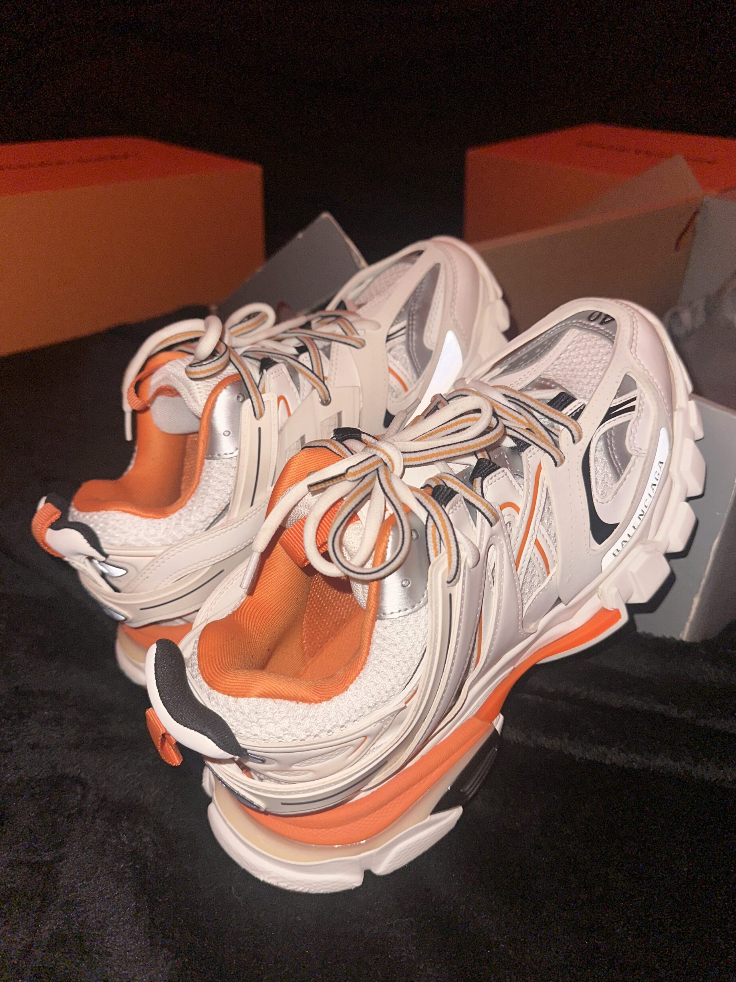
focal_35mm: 25
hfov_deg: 54.9
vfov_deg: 69.4
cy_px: 505
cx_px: 377
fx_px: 709
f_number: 1.78
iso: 50
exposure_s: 1/4
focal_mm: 6.86
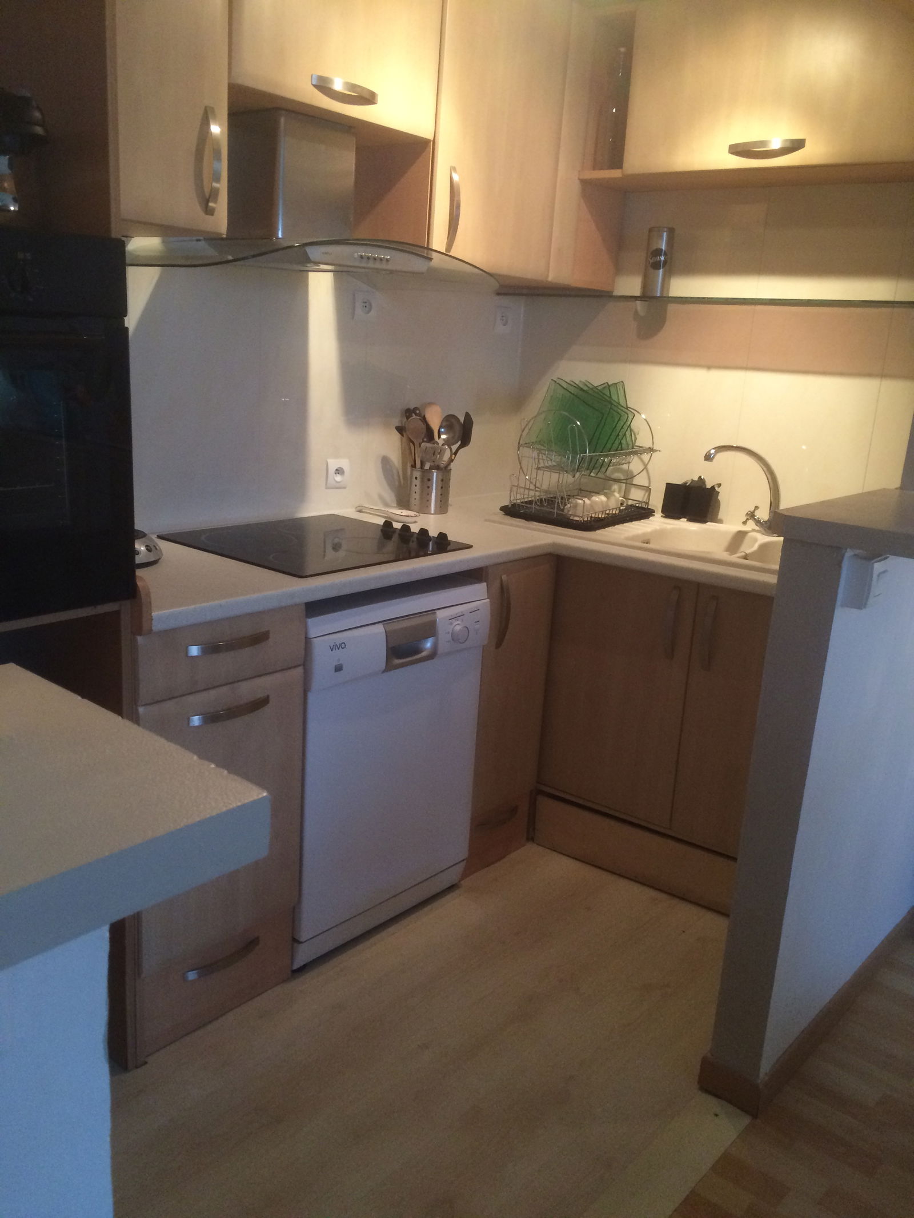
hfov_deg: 48.2
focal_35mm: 29
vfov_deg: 61.7
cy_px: 609
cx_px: 457
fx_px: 1021
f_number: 2.2
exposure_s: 1/33
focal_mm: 4.15
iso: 250
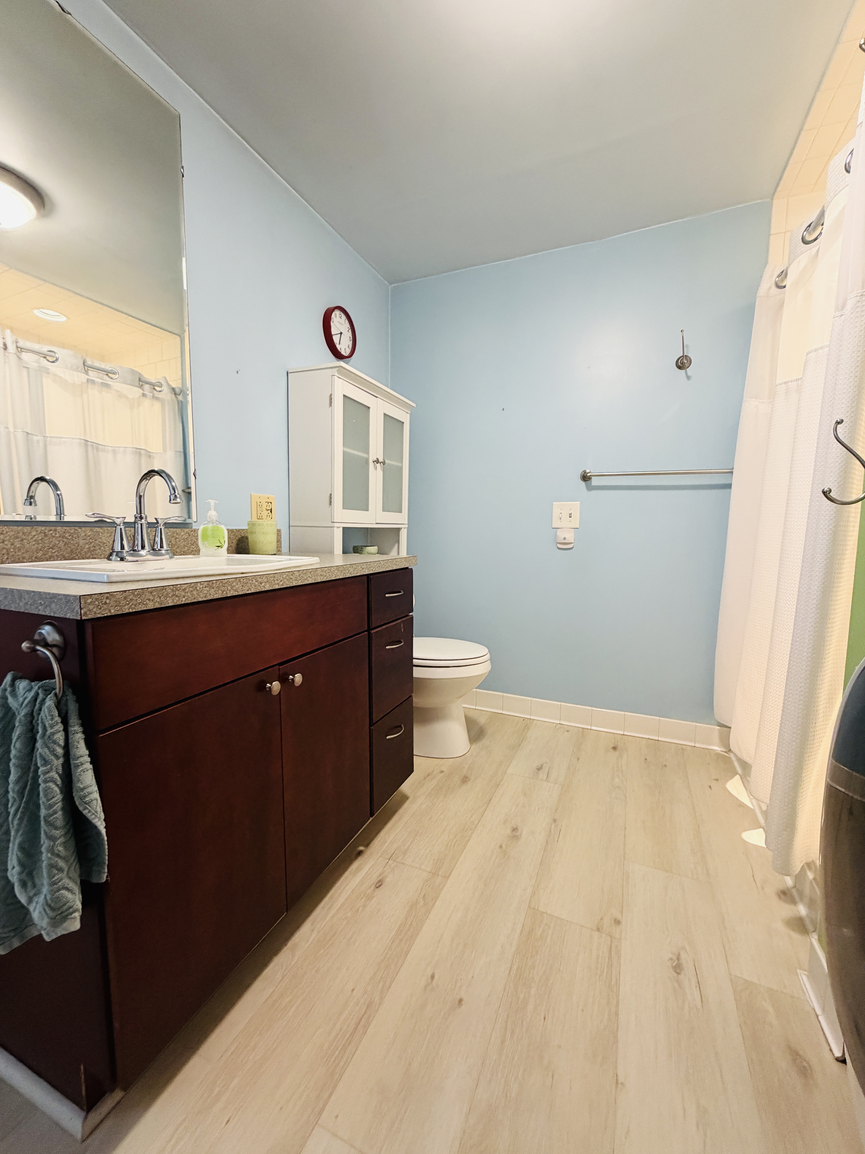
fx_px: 466
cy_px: 577
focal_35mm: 14
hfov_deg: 85.7
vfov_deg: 102.1
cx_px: 432
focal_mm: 2.22
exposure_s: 1/60
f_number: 2.2
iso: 320
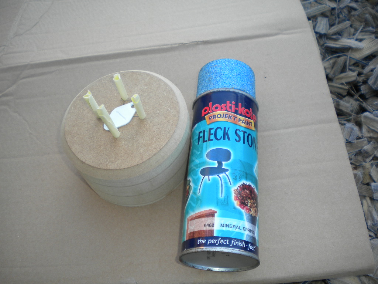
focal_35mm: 35
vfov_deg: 40.7
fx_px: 382
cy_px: 142
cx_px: 189
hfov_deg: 52.6
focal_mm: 6.3
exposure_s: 1/147
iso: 80
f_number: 3.1
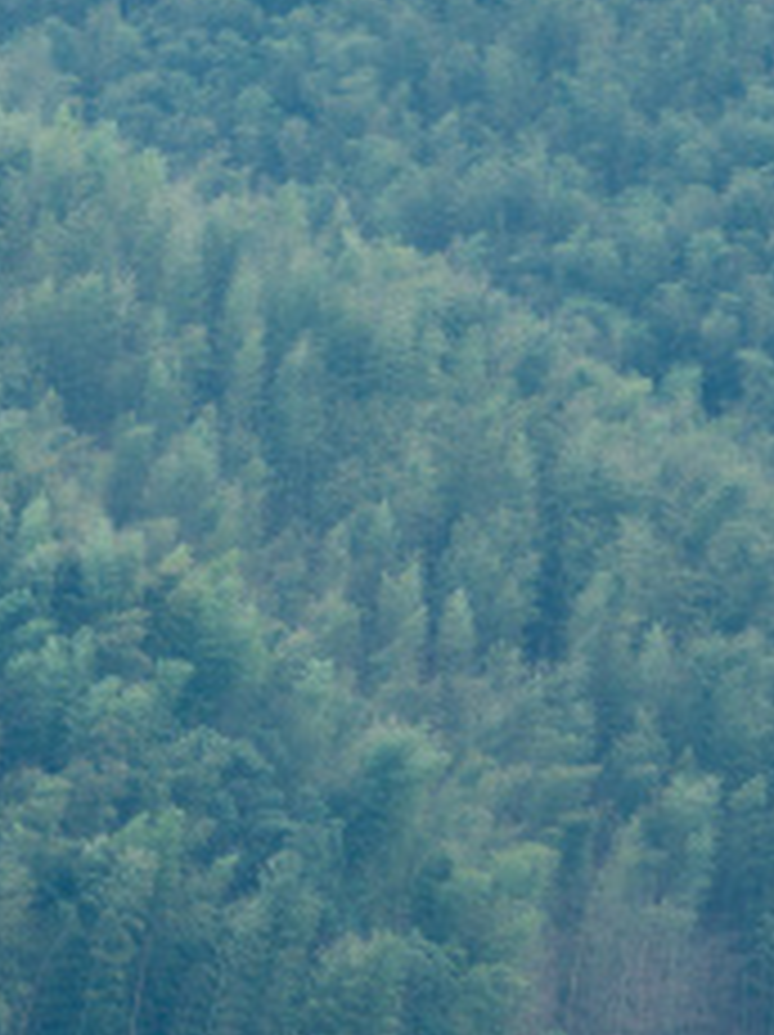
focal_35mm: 946
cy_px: 328
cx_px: 214
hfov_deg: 1.6
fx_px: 28255
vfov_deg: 2.1
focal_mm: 230
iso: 100
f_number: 4.8
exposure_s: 1/125
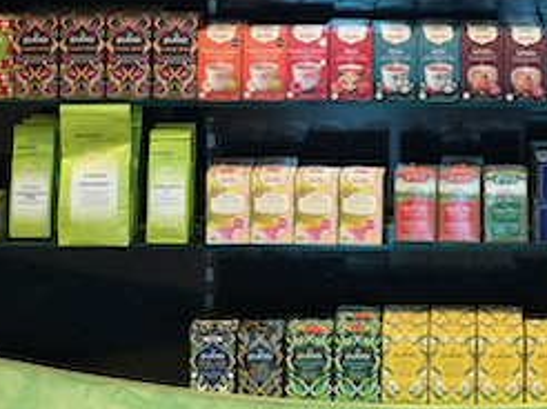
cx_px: 471
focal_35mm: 114
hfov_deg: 17.1
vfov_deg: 12.2
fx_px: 1800
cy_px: -267
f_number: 1.8
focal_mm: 4
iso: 40
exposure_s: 1/33
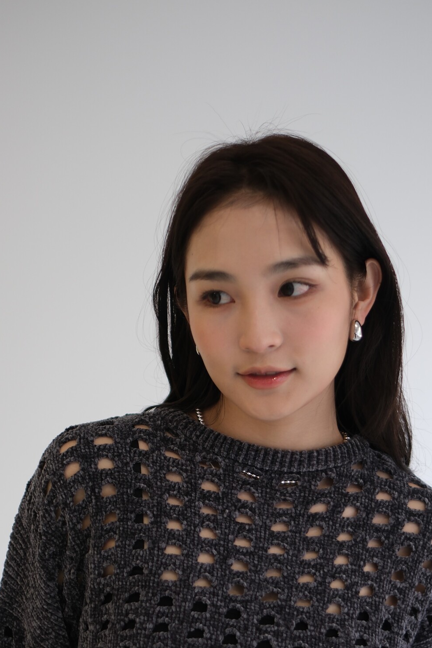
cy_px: 523
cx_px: 259
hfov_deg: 23.7
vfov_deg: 34.0
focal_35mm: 57
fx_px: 1026
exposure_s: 1/250
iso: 160
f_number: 1.4
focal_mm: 23
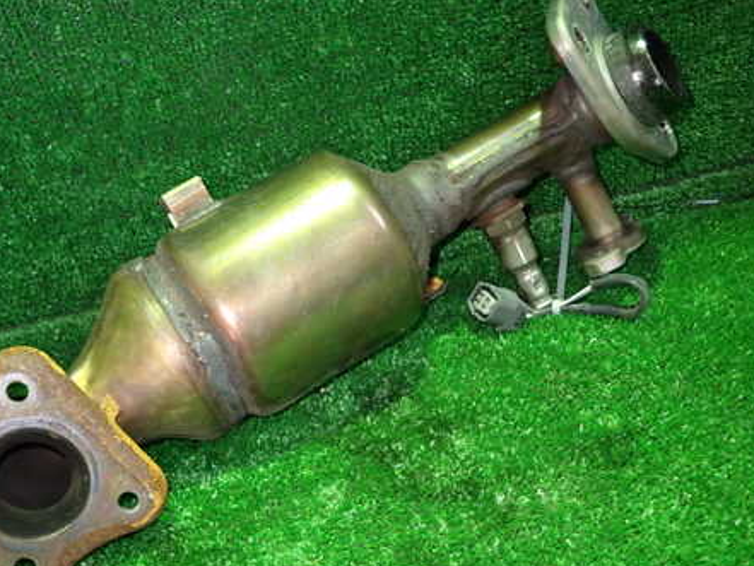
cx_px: 277
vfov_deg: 41.7
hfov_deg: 53.3
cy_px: 316
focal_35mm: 34
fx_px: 741
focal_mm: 4.5
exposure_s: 1/30
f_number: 2
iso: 800
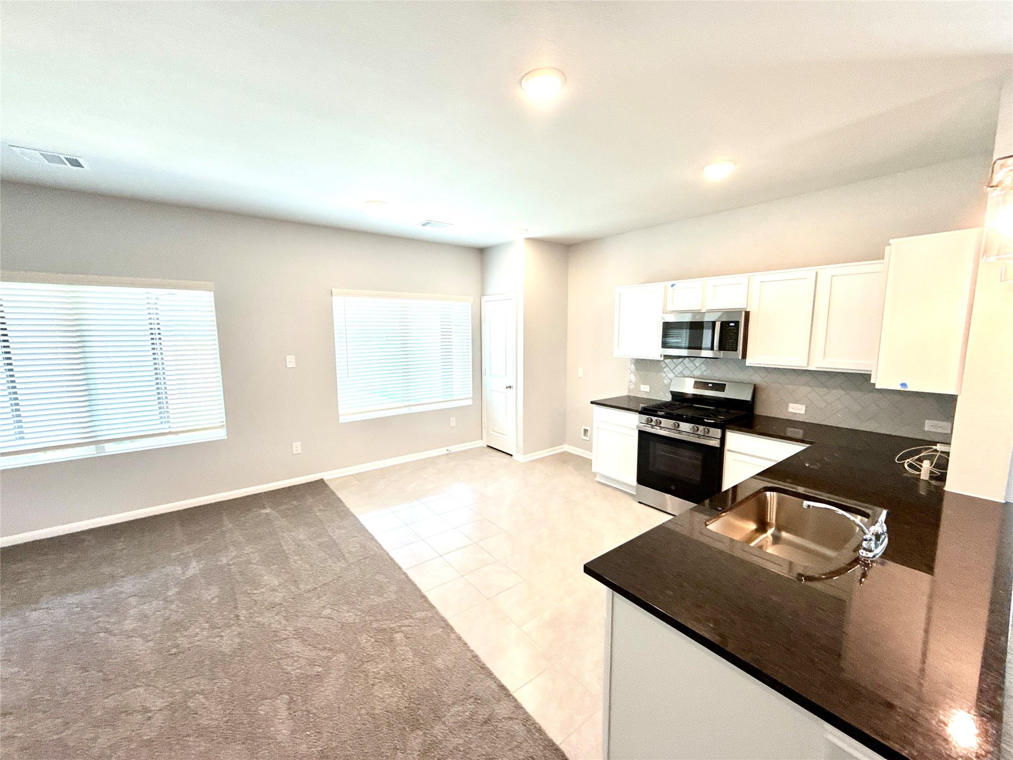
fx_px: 410
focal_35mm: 14
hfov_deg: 102.1
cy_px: 380
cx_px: 506
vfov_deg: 85.7
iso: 160
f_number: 2.2
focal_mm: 2.22
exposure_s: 1/120
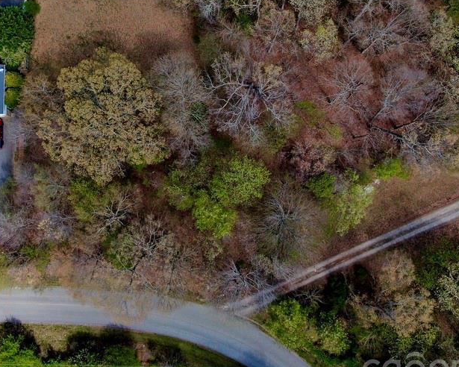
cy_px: 111
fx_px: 530
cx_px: 205
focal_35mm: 39
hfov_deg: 46.8
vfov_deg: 37.6
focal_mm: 4.39
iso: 100
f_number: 2.8
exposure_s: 1/1250
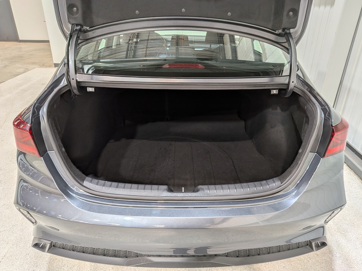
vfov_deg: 56.8
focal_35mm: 24
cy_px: 136
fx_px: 251
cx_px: 181
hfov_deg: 71.6
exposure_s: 1/169
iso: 29
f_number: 1.7
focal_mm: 4.53
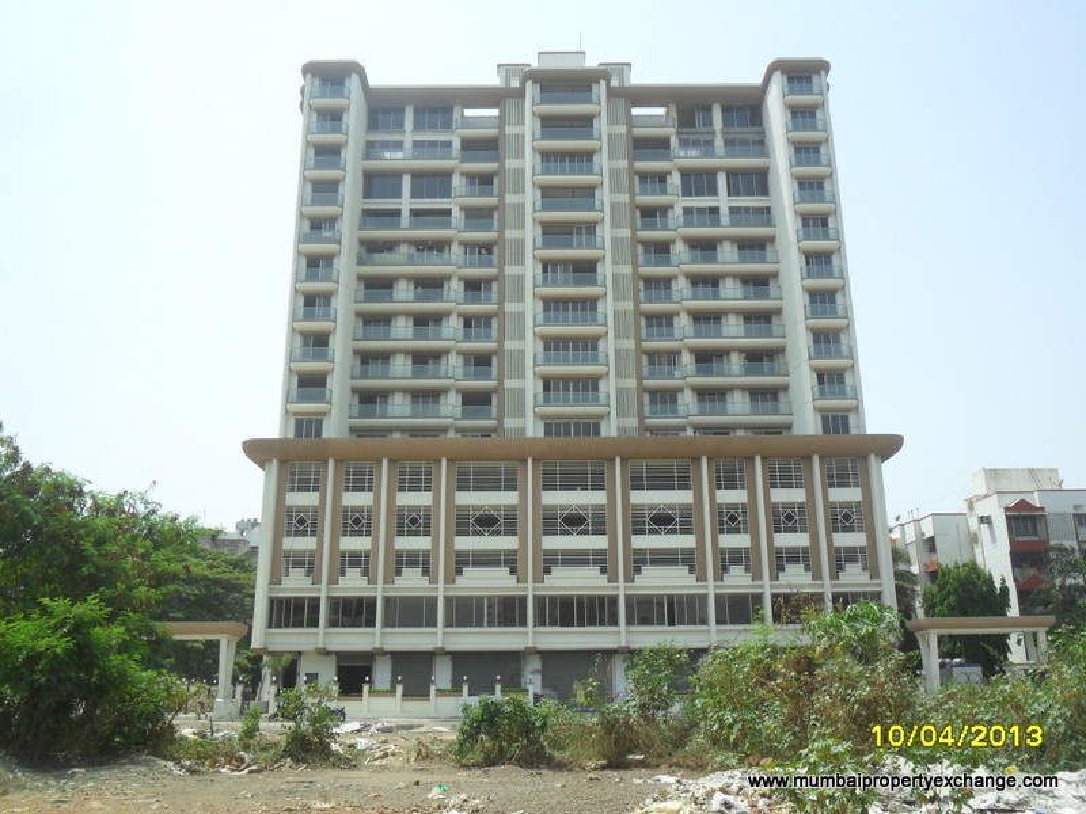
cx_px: 543
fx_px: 1004
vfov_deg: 44.2
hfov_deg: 56.8
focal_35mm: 32
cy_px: 407
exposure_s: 1/1000
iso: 100
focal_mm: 5.7
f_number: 3.7
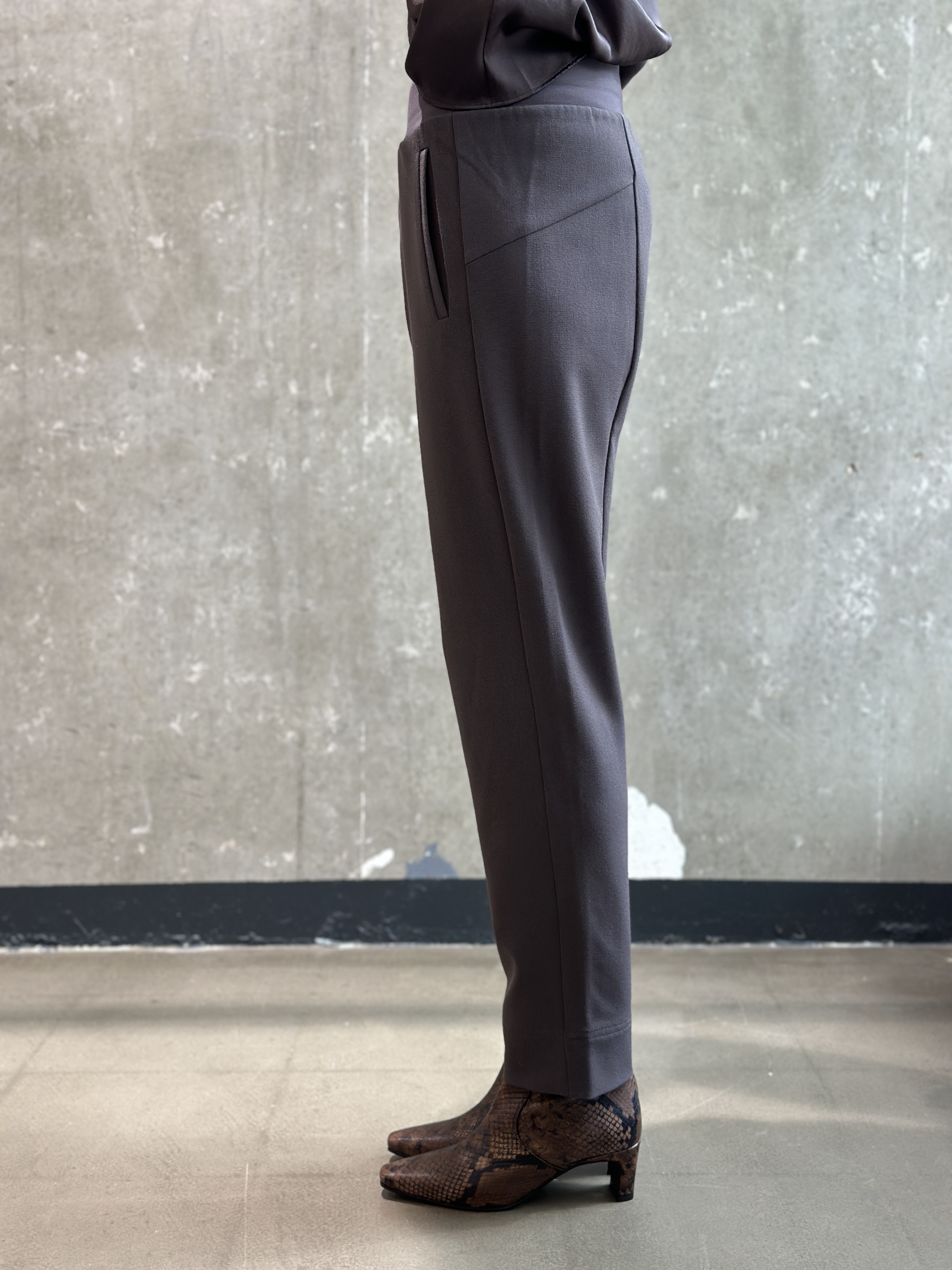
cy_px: 635
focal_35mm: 48
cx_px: 476
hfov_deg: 30.3
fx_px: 1760
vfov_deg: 39.7
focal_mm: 6.86
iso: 160
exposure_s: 1/100
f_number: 1.78
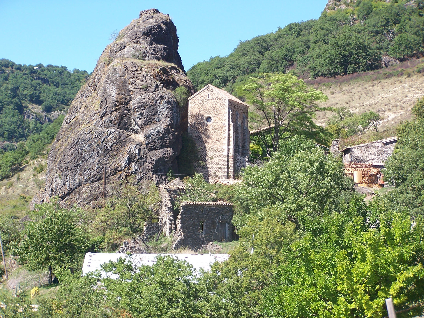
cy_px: 159
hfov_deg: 16.8
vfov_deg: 12.7
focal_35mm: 117
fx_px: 1433
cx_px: 212
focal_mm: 19.4
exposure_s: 1/500
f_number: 3.2
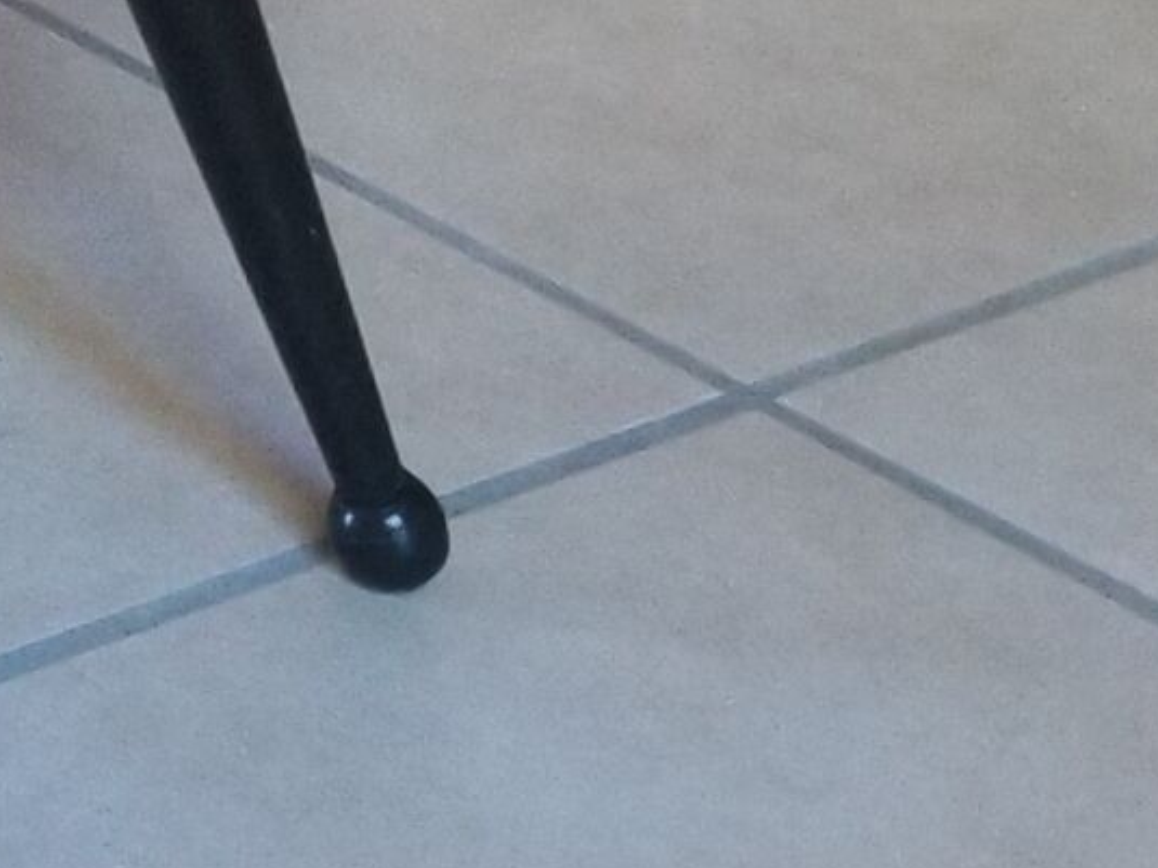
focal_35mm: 140
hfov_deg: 12.2
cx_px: -1307
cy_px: -1249
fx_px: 4682
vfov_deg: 9.4
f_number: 1.7
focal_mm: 4.25
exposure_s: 1/50
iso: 200
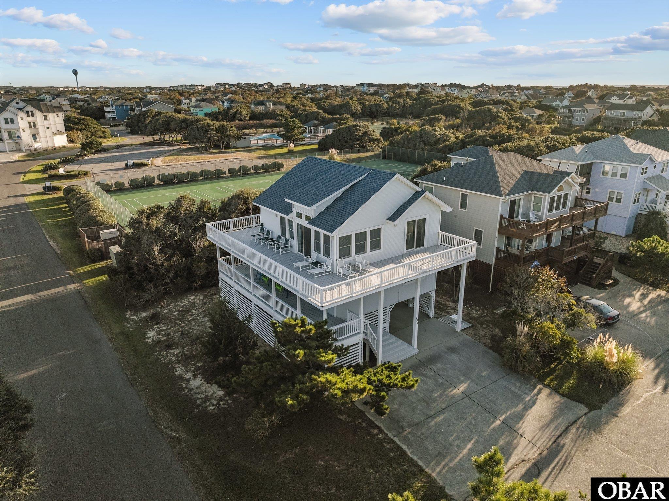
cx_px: 334
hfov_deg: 71.6
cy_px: 250
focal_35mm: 24
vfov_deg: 56.8
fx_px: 464
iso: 100
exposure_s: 1/5000
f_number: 2.8
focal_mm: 12.29
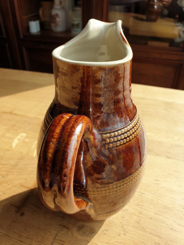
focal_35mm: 26
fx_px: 184
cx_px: 92
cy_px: 122
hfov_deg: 53.1
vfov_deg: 67.3
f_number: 2.4
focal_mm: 4.3
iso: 50
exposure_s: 1/431
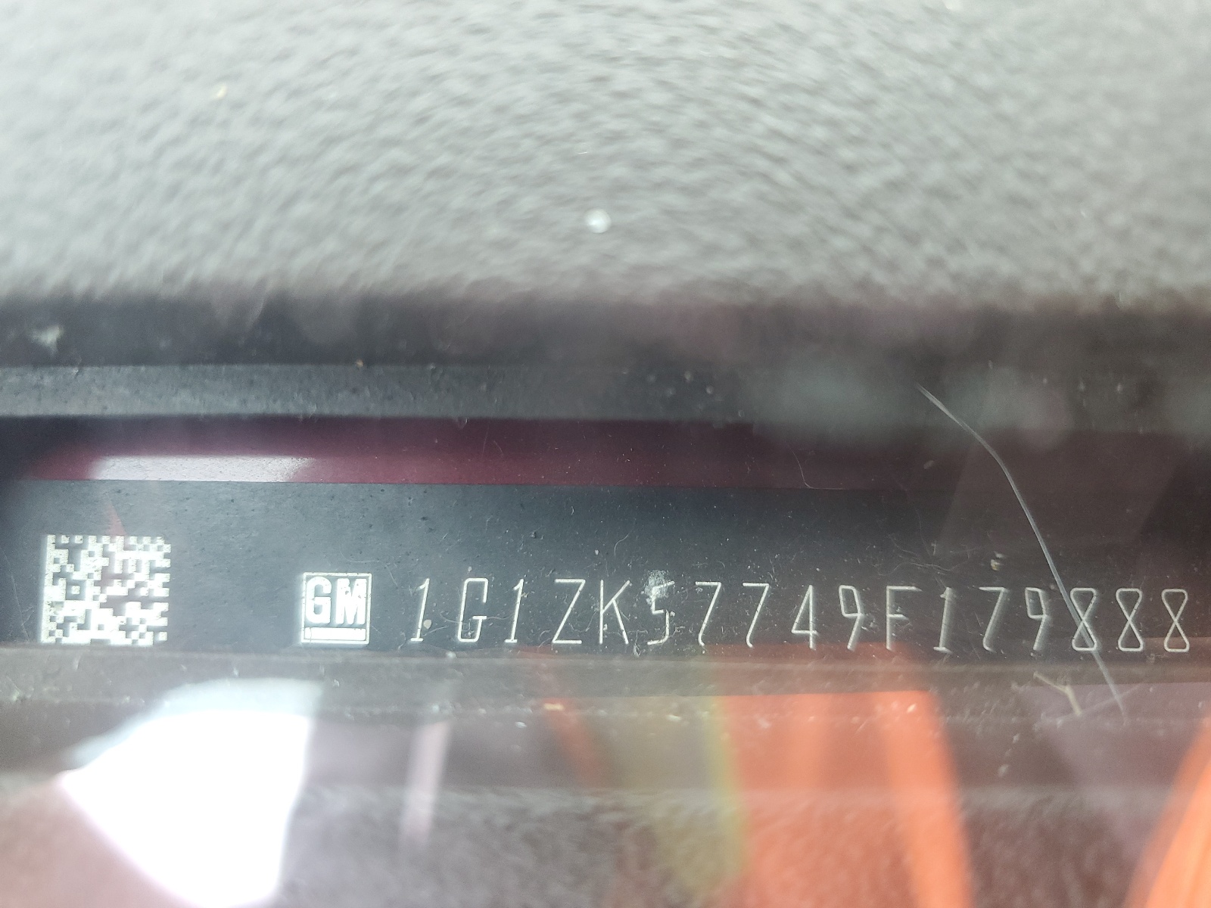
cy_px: 454
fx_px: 910
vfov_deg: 53.1
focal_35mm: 26
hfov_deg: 67.3
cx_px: 606
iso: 100
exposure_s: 1/50
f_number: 1.5
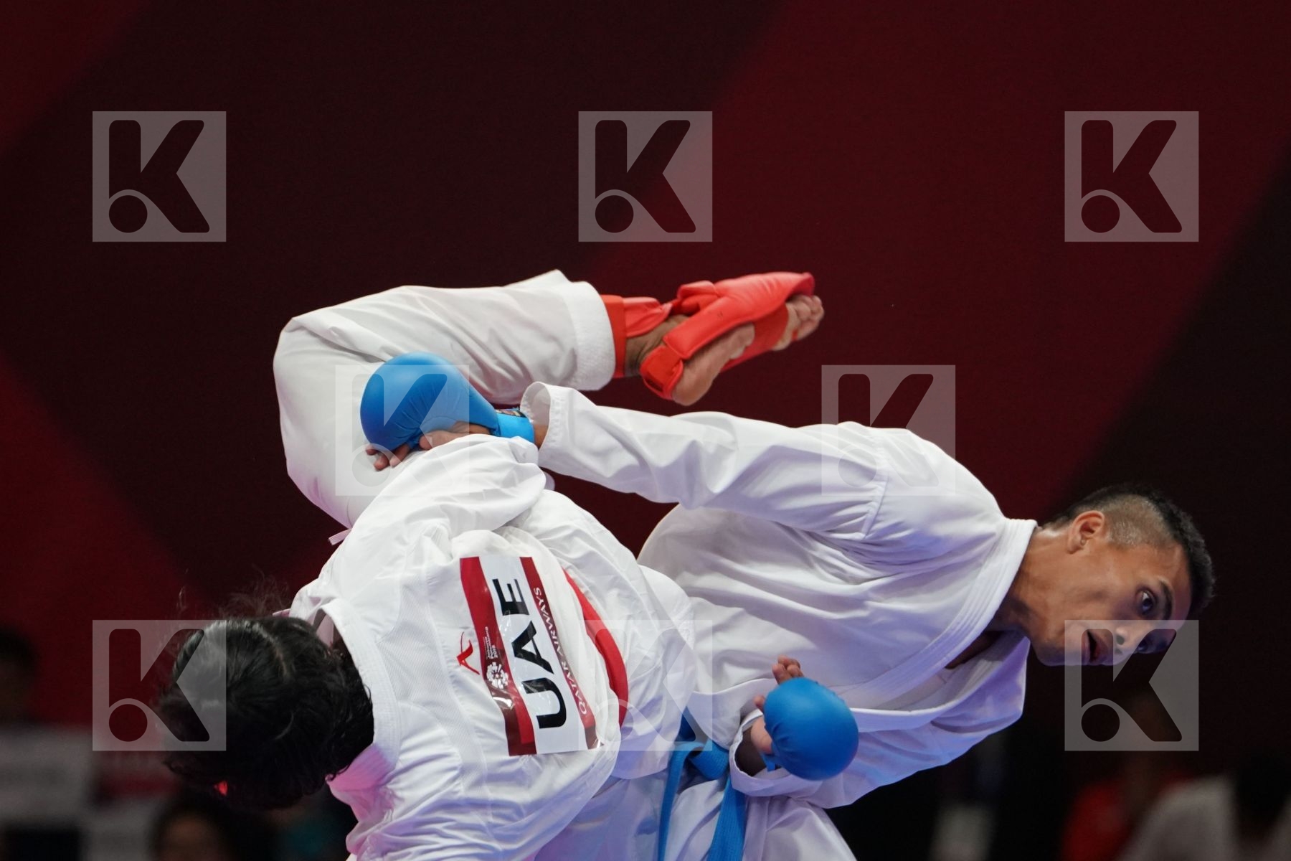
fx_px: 15060
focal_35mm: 420
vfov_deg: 3.3
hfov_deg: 4.9
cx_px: 646
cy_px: 430
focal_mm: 280
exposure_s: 1/1000
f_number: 4
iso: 3200
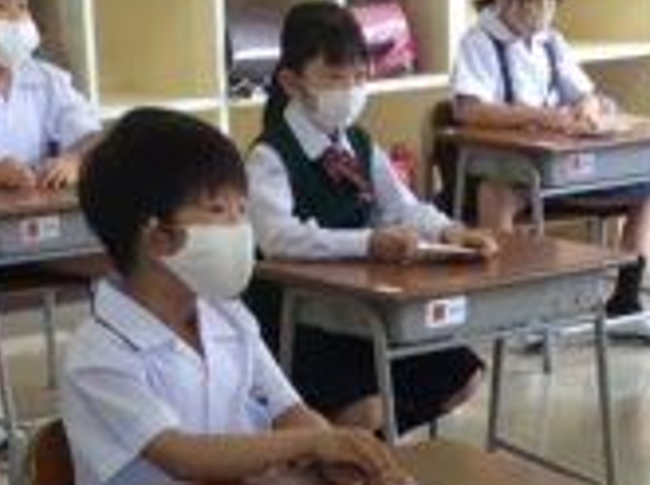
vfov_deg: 10.2
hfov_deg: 14.5
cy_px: 913
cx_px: 473
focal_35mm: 136
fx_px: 2548
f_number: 2.4
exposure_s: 1/24
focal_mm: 3.3
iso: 32
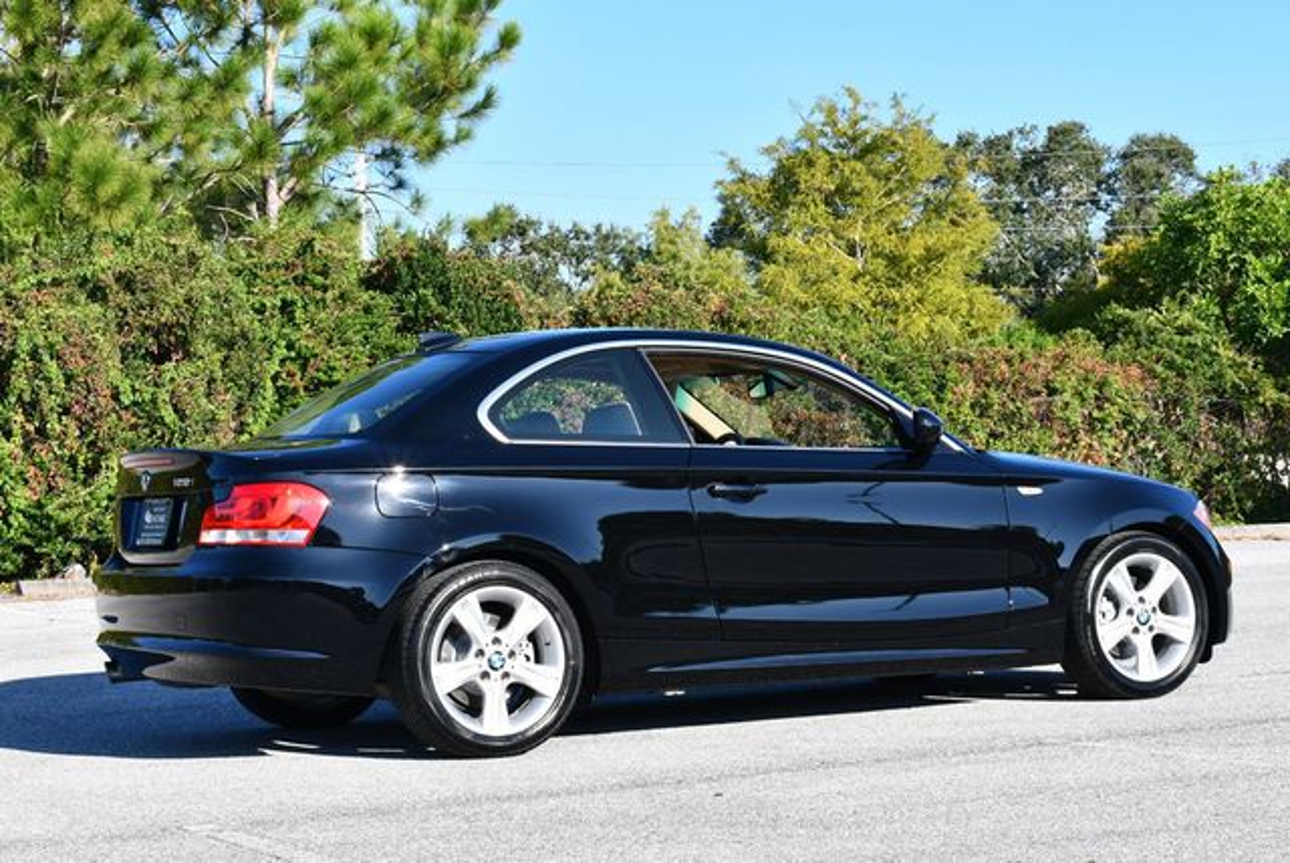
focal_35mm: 70
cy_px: 432
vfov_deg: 19.5
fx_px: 2511
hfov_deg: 28.8
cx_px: 645
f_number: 8
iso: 160
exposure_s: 1/250
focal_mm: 35
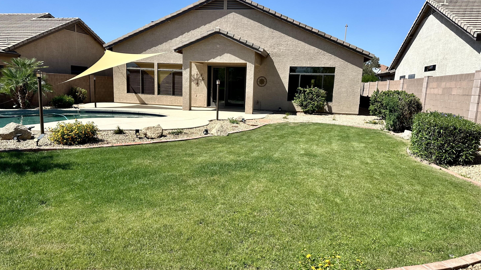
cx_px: 234
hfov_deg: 69.8
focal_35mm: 27
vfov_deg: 42.9
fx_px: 344
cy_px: 142
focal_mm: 6.86
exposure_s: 1/4348
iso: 80
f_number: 1.78
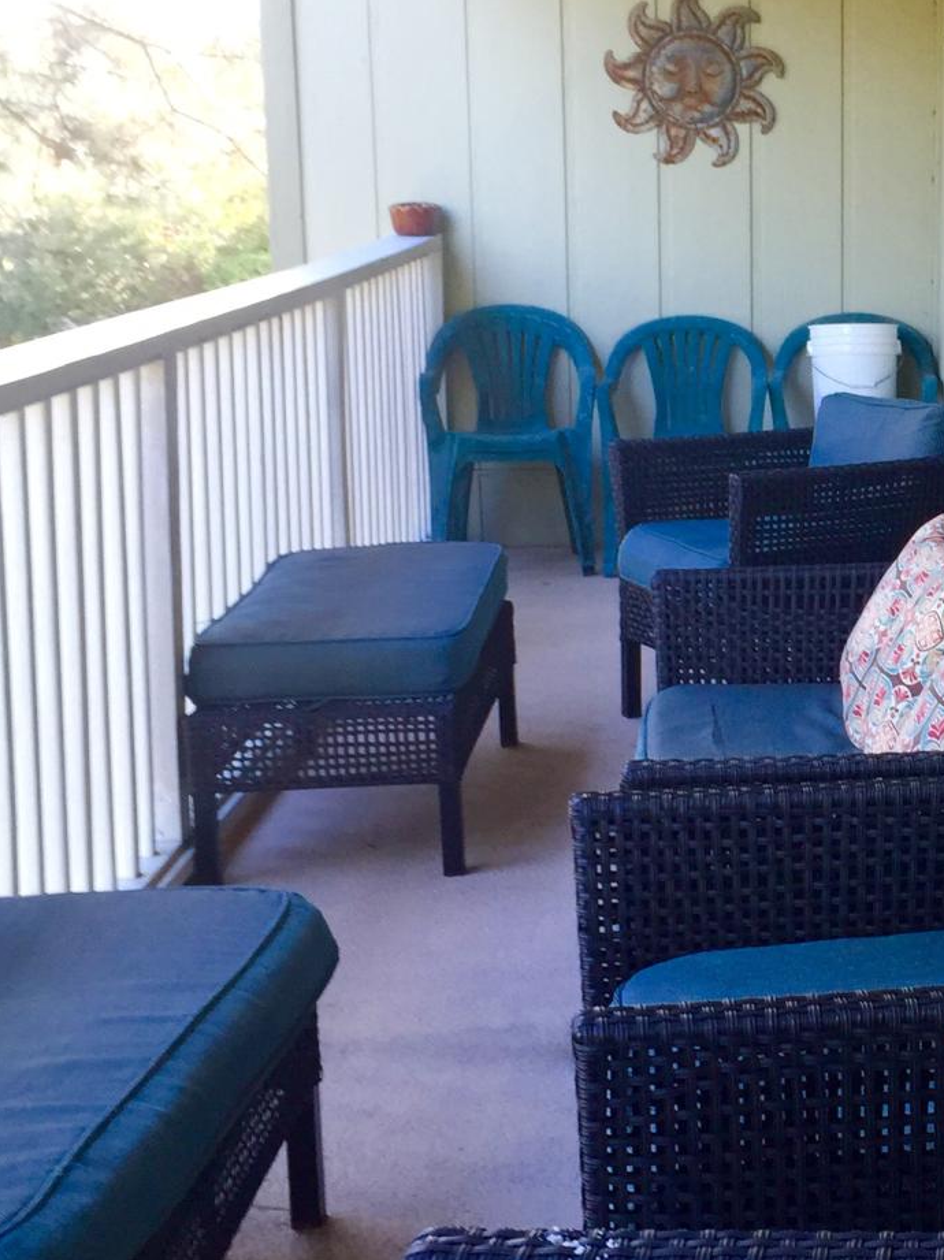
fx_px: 2292
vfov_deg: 30.7
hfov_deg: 22.1
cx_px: 1022
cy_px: 553
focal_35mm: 63
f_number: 2.2
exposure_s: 1/60
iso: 40
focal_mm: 4.15
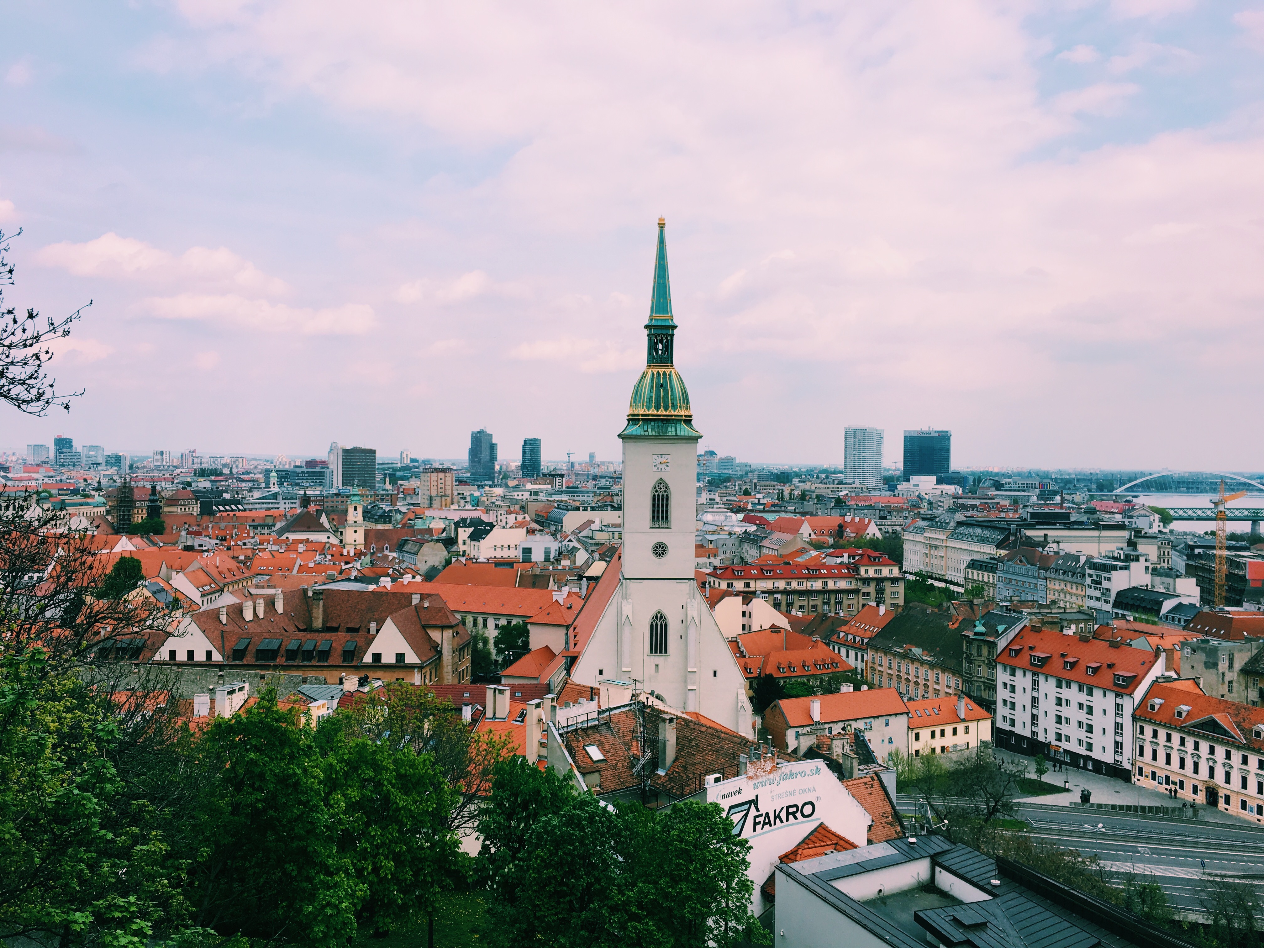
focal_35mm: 29
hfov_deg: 61.7
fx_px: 1059
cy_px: 474
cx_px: 632
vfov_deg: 48.2
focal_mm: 4.15
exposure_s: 1/864
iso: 25
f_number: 2.2
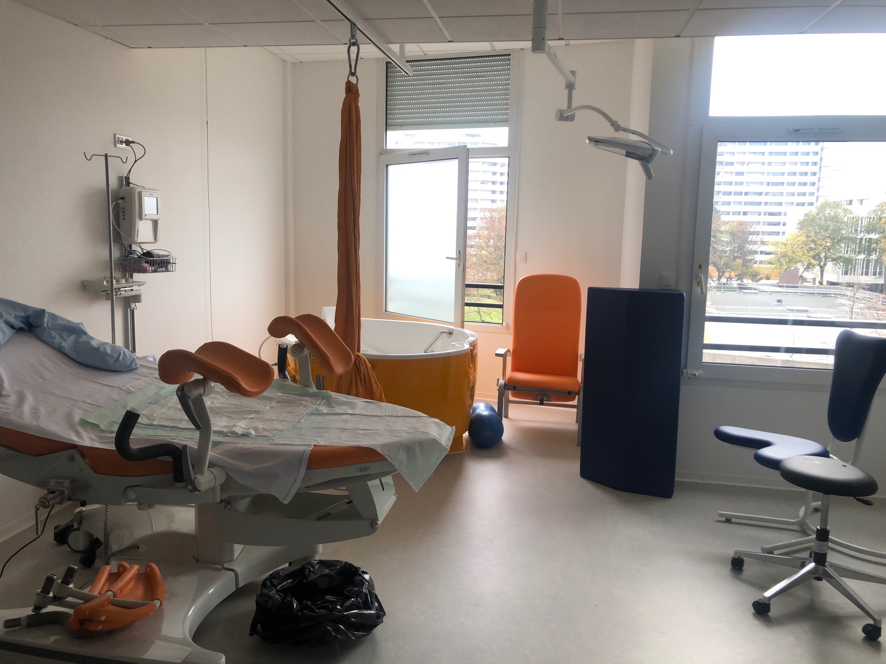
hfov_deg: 63.4
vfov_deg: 49.7
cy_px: 332
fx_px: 717
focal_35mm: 28
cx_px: 443
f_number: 1.8
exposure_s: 1/100
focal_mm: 3.99
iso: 50
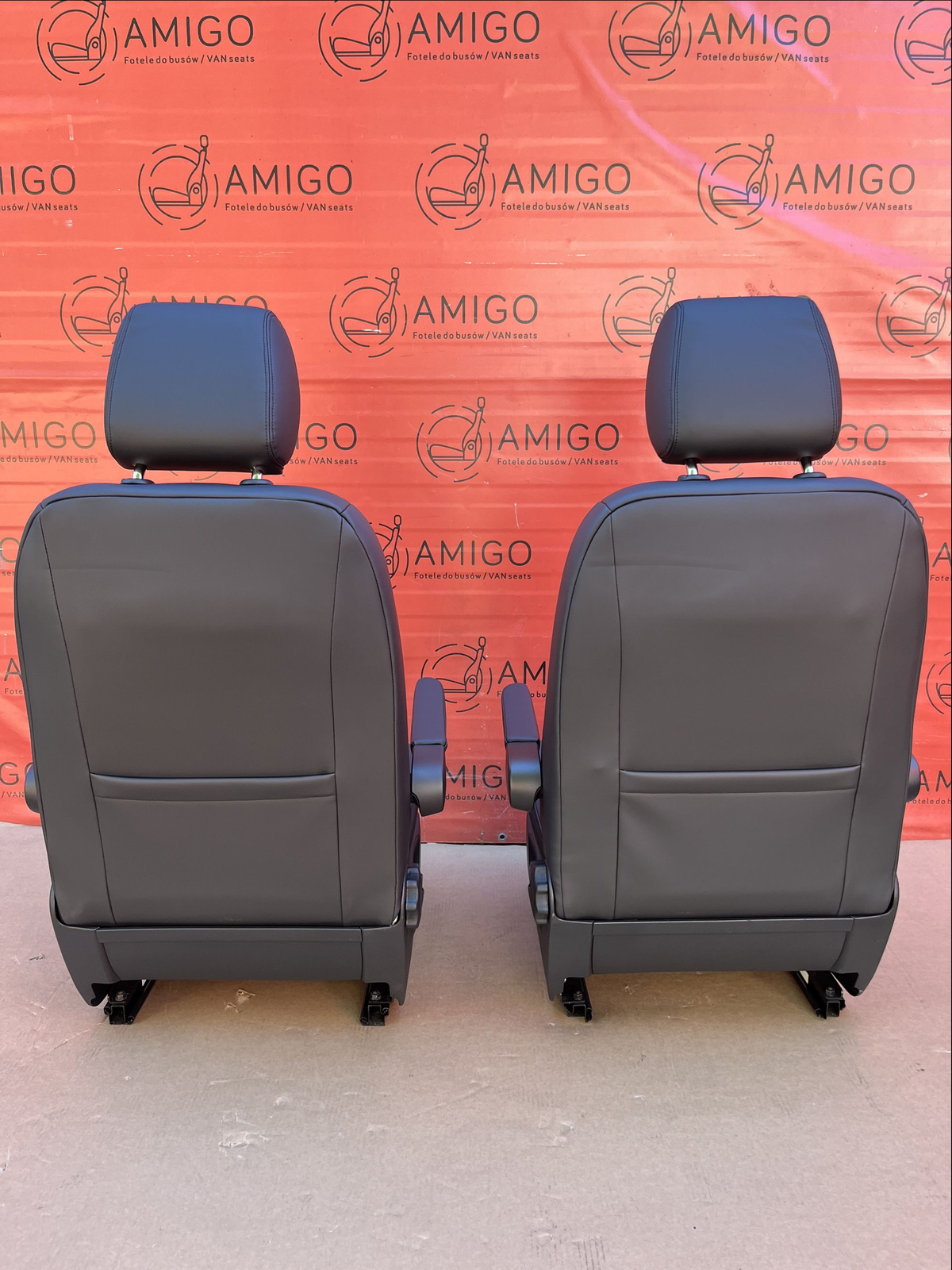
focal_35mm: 26
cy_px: 635
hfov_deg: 53.1
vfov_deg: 67.3
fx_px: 953
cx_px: 476
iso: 125
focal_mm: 5.1
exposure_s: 1/121
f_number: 1.6
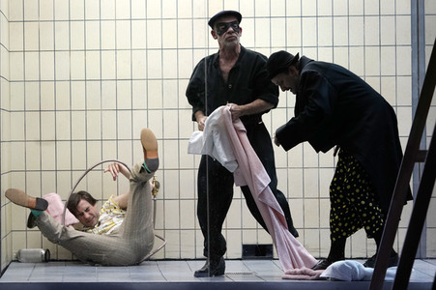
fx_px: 2420
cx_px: 218
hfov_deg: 10.3
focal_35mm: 200
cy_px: 145
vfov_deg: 6.9
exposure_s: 1/320
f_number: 6.3
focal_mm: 200
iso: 3200
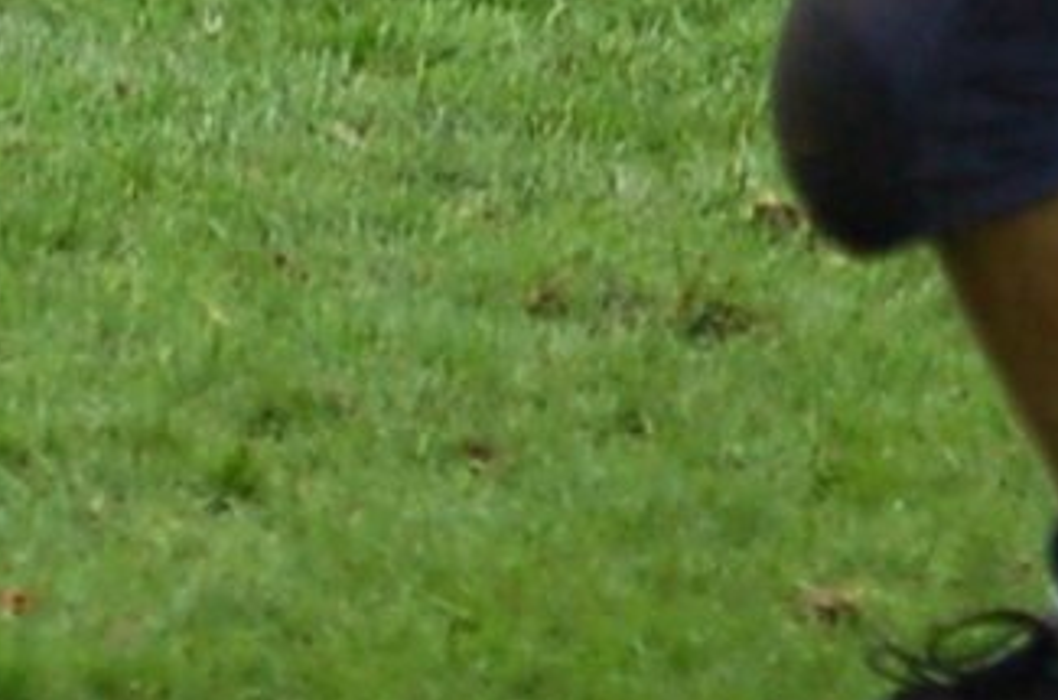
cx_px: -794
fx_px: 40235
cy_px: -658
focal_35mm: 1372
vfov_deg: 1.0
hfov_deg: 1.5
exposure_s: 1/500
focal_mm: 135
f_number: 4.5
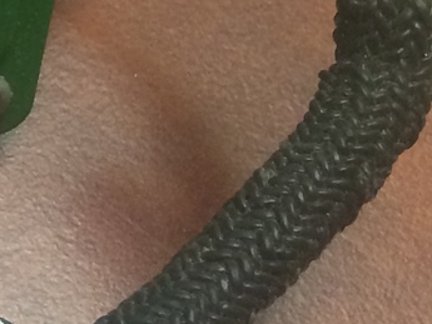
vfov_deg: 8.2
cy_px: -130
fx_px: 2222
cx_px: -627
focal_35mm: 178
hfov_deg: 9.7
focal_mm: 4.12
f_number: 2.2
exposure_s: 1/30
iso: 160
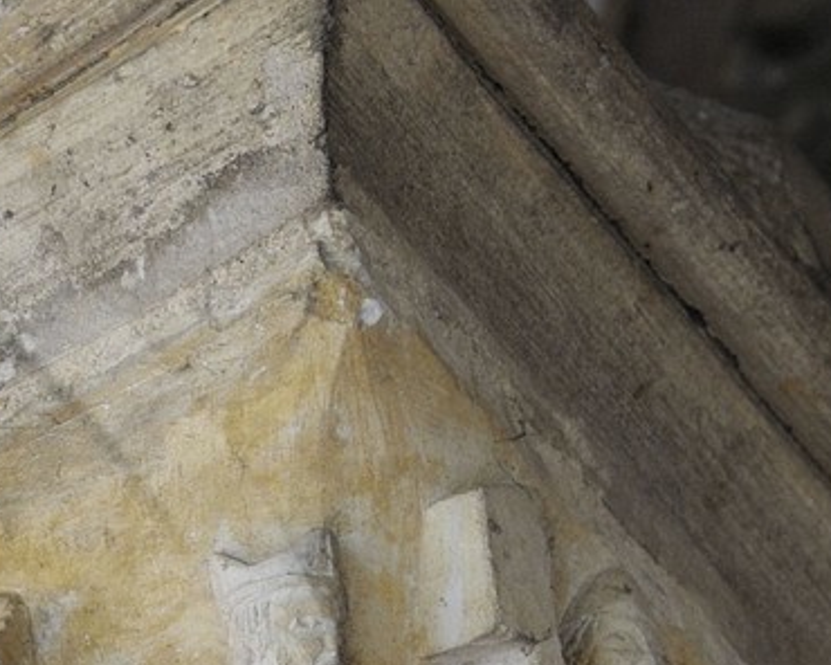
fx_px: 3788
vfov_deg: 9.8
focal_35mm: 154
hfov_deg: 11.8
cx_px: -537
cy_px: 975
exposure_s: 1/80
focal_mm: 38
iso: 800
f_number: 4.5
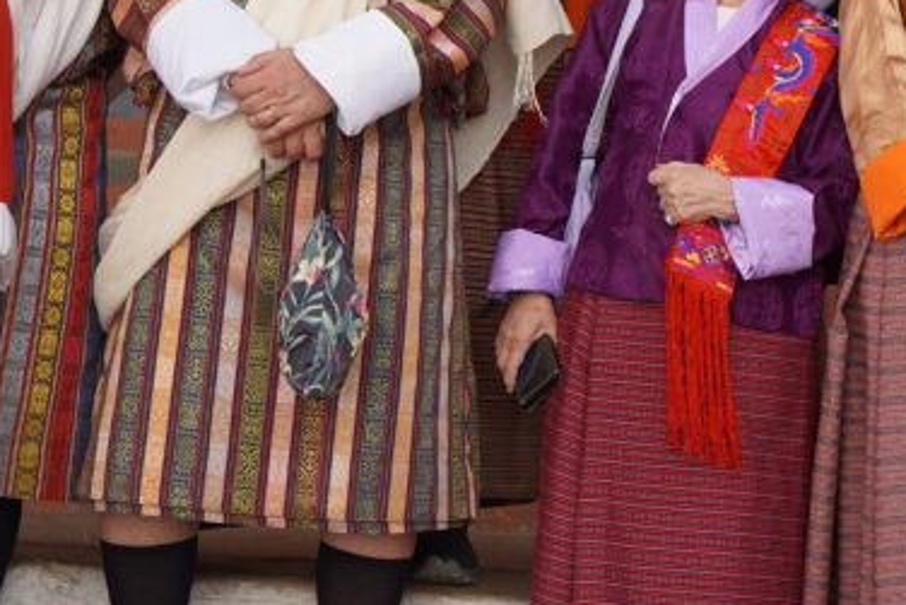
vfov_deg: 9.8
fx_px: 3499
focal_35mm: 139
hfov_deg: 14.6
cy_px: -13
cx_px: 819
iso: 100
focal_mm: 34
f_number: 4
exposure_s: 1/200
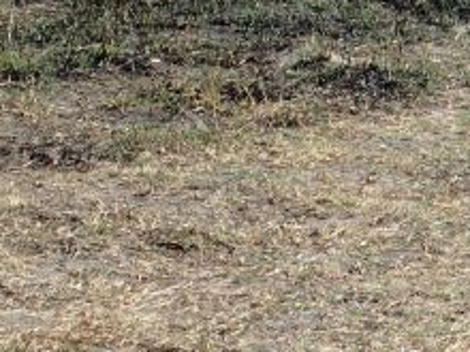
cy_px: -245
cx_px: 773
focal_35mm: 363
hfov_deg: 5.4
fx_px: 4929
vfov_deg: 4.1
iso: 100
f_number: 6.3
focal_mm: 18
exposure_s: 1/200
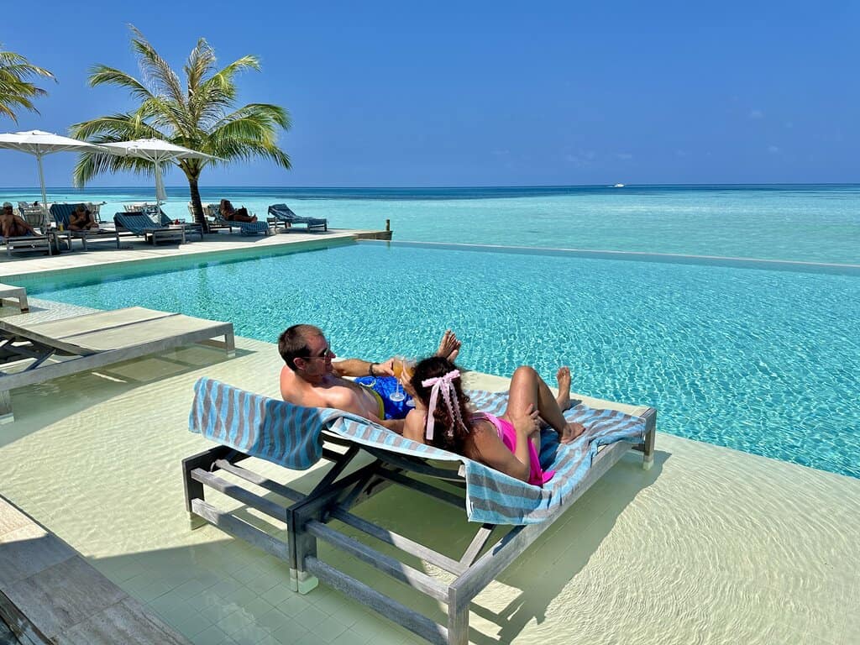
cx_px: 430
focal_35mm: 24
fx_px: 596
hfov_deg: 71.6
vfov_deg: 56.8
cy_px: 322
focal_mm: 6.86
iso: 80
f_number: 1.78
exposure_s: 1/9709
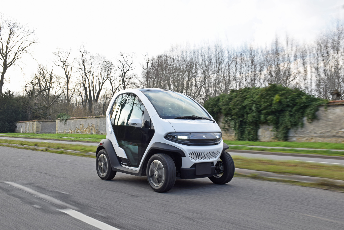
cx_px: 172
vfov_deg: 34.2
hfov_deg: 49.6
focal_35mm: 39
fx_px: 373
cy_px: 115
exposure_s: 1/50
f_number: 9
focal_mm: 26
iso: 100
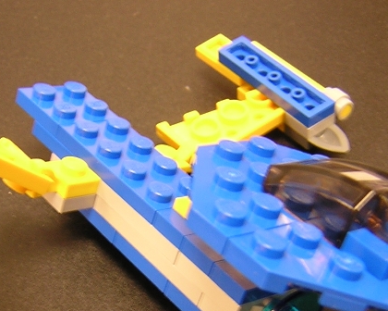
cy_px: 252
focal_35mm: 67
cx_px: 139
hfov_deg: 28.2
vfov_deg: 22.5
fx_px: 769
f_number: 2.6
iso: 127
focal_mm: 4.7
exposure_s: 1/3.6
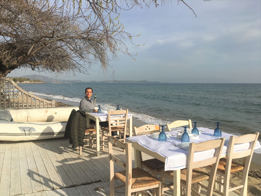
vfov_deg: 48.2
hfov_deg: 61.7
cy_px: 98
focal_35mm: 29
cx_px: 130
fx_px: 219
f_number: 2.2
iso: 25
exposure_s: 1/3205
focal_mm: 4.15
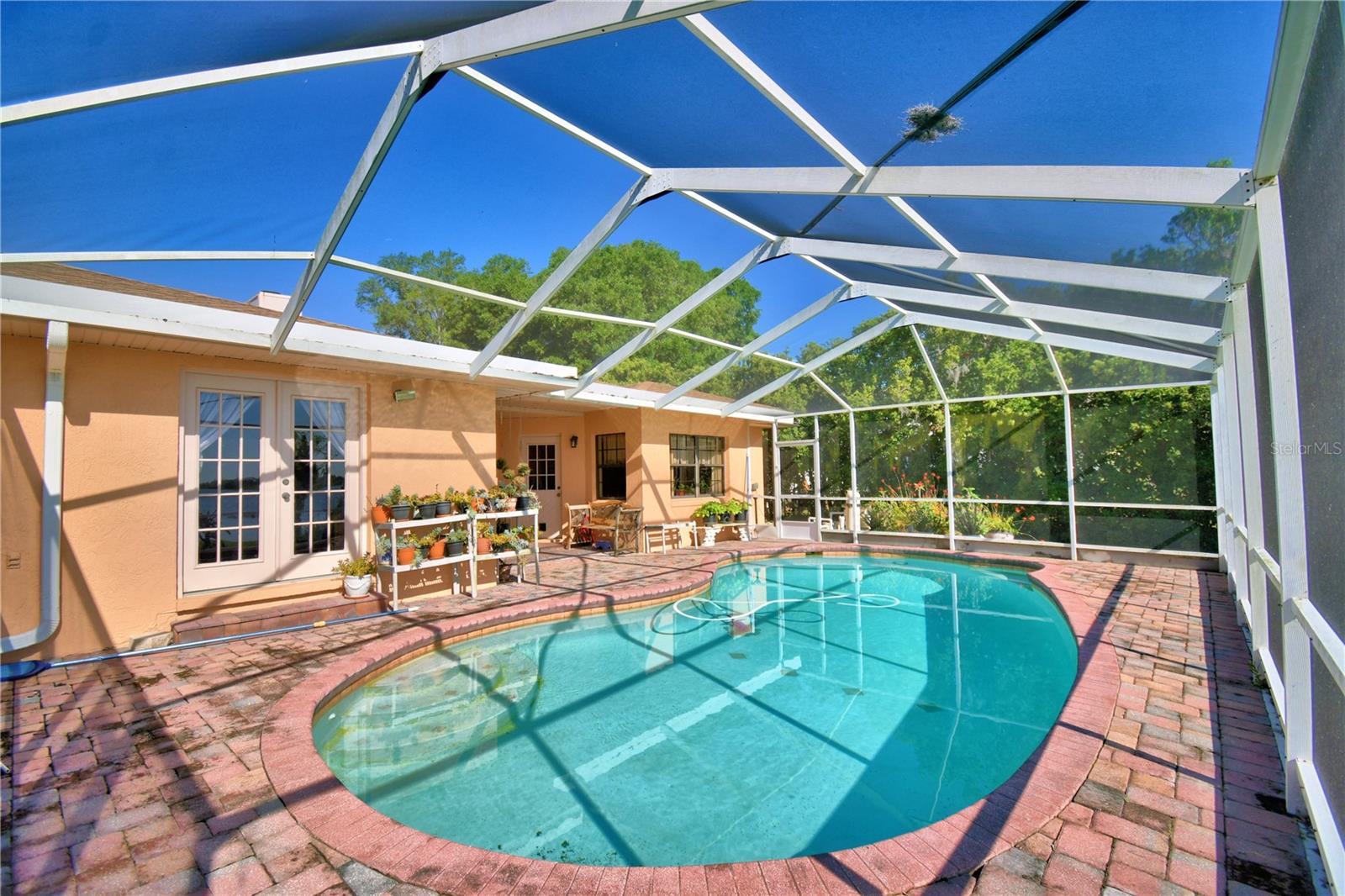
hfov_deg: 100.4
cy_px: 448
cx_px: 672
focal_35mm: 15
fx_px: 560
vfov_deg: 77.3
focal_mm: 10
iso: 100
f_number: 4.5
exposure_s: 1/1000
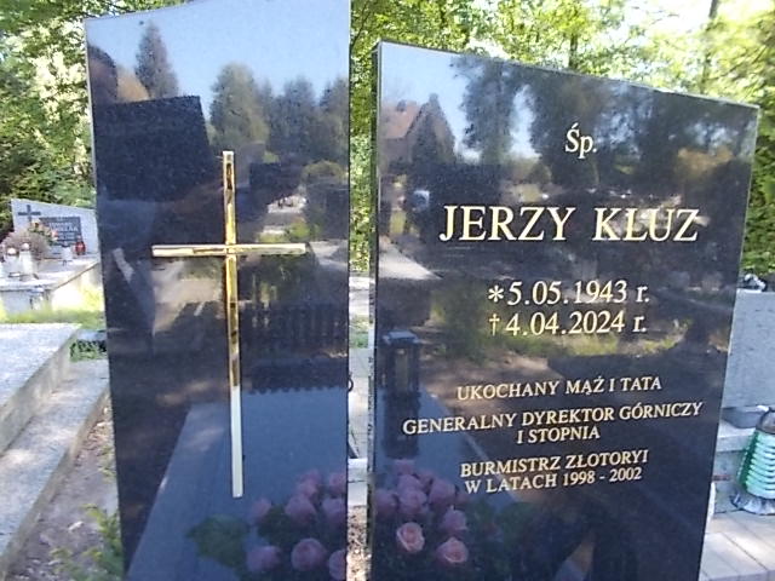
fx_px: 582
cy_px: 290
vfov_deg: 53.1
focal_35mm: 26
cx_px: 388
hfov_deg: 67.3
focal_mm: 4.6
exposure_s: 1/30
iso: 80
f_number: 3.2
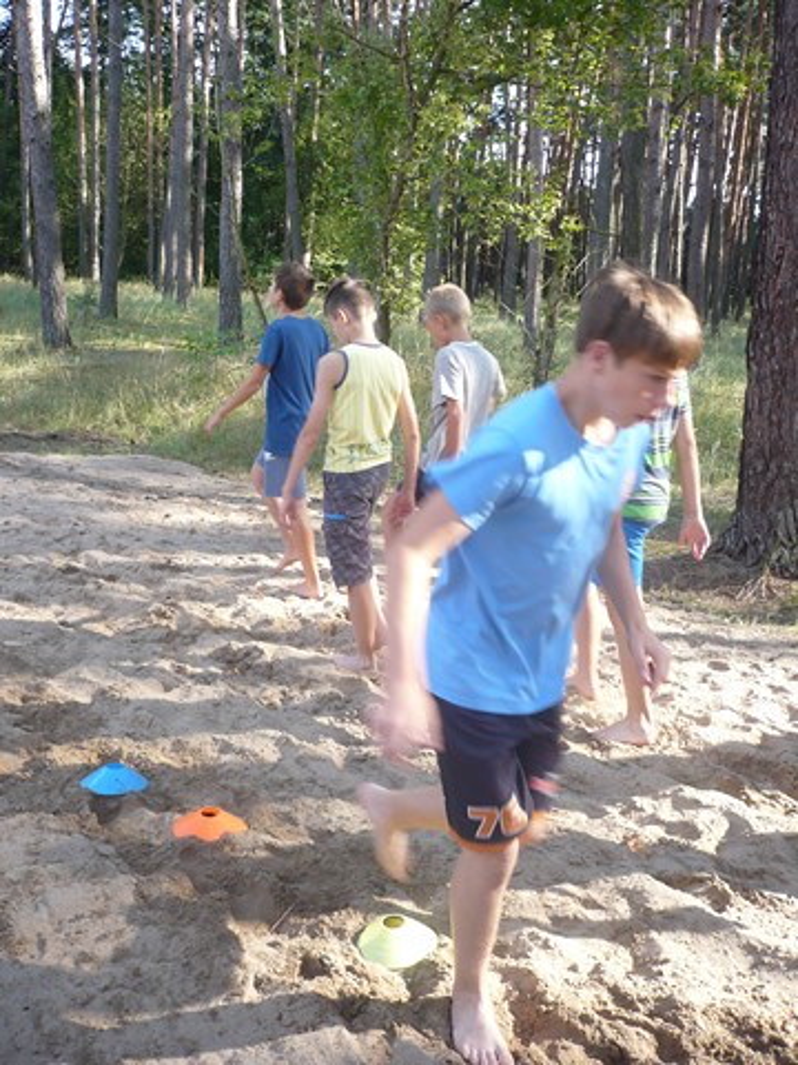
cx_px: 399
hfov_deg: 40.7
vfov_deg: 52.6
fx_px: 1076
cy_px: 532
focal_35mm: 35
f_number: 2.8
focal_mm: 5.8
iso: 100
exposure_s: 1/125
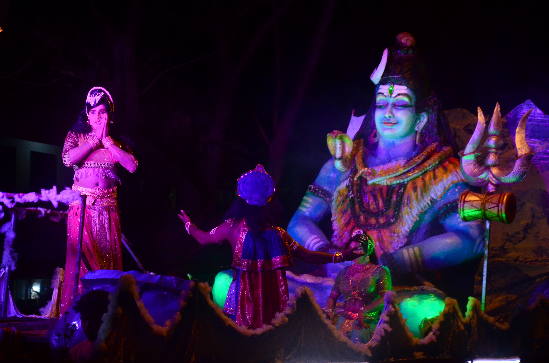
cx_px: 274
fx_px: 1187
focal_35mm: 78
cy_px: 182
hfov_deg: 26.0
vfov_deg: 17.4
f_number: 5
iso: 1600
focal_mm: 52
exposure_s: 1/100
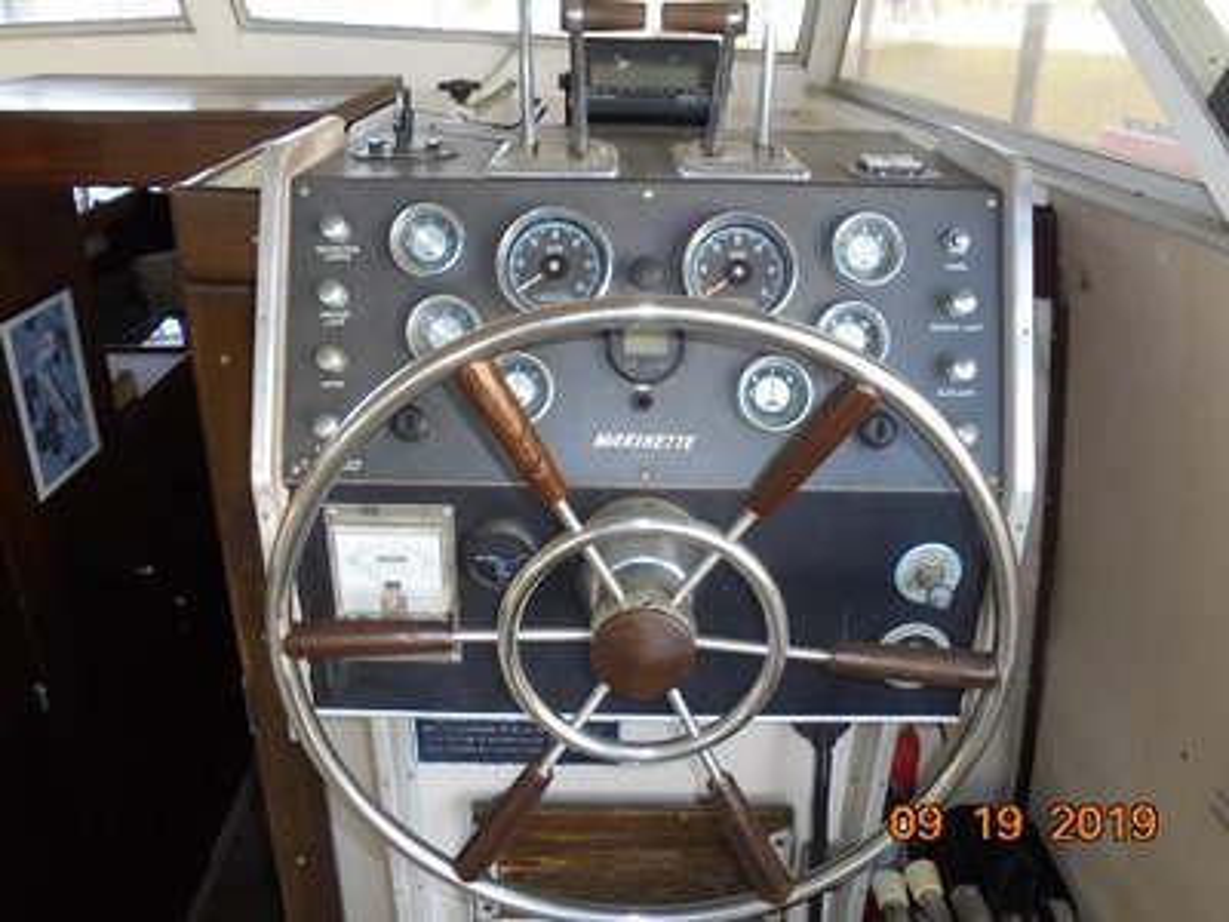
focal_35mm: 29
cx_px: 614
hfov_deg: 61.7
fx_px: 1030
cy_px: 461
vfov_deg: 48.2
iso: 200
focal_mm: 5.3
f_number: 3.7
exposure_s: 1/40
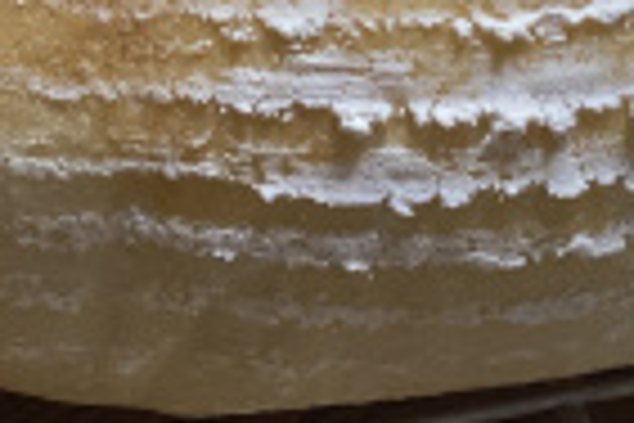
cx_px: 499
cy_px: -236
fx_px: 3381
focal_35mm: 192
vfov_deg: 7.0
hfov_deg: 10.7
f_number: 2
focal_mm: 6
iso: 200
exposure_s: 1/120
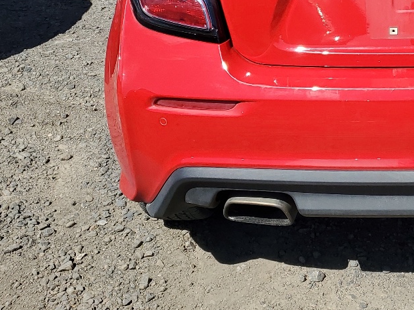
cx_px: 413
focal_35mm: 67
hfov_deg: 27.3
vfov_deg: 21.1
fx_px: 801
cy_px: -9
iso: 50
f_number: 1.5
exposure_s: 1/3333
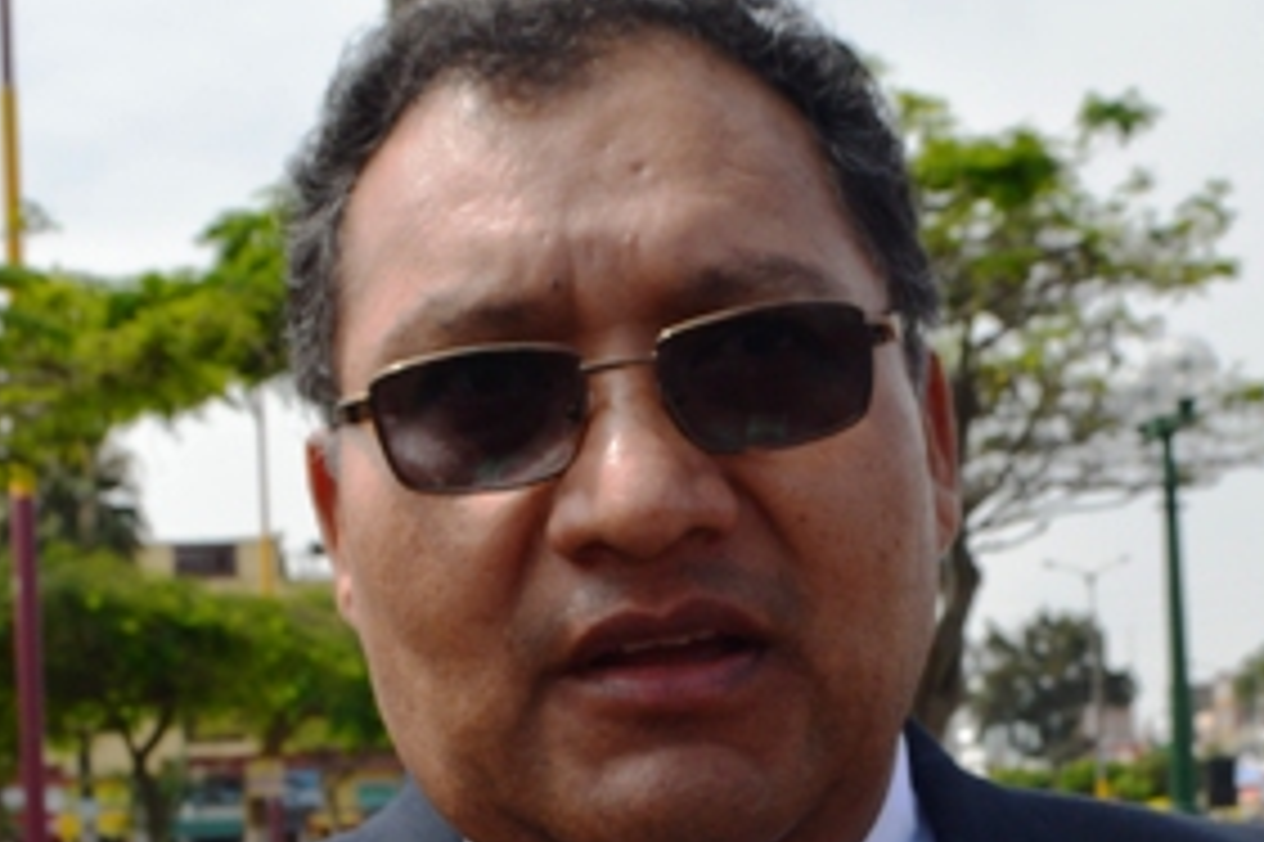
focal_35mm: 82
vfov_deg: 16.5
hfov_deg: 24.7
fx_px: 2877
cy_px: 666
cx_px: 810
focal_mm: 24
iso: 400
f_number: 11
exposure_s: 1/500
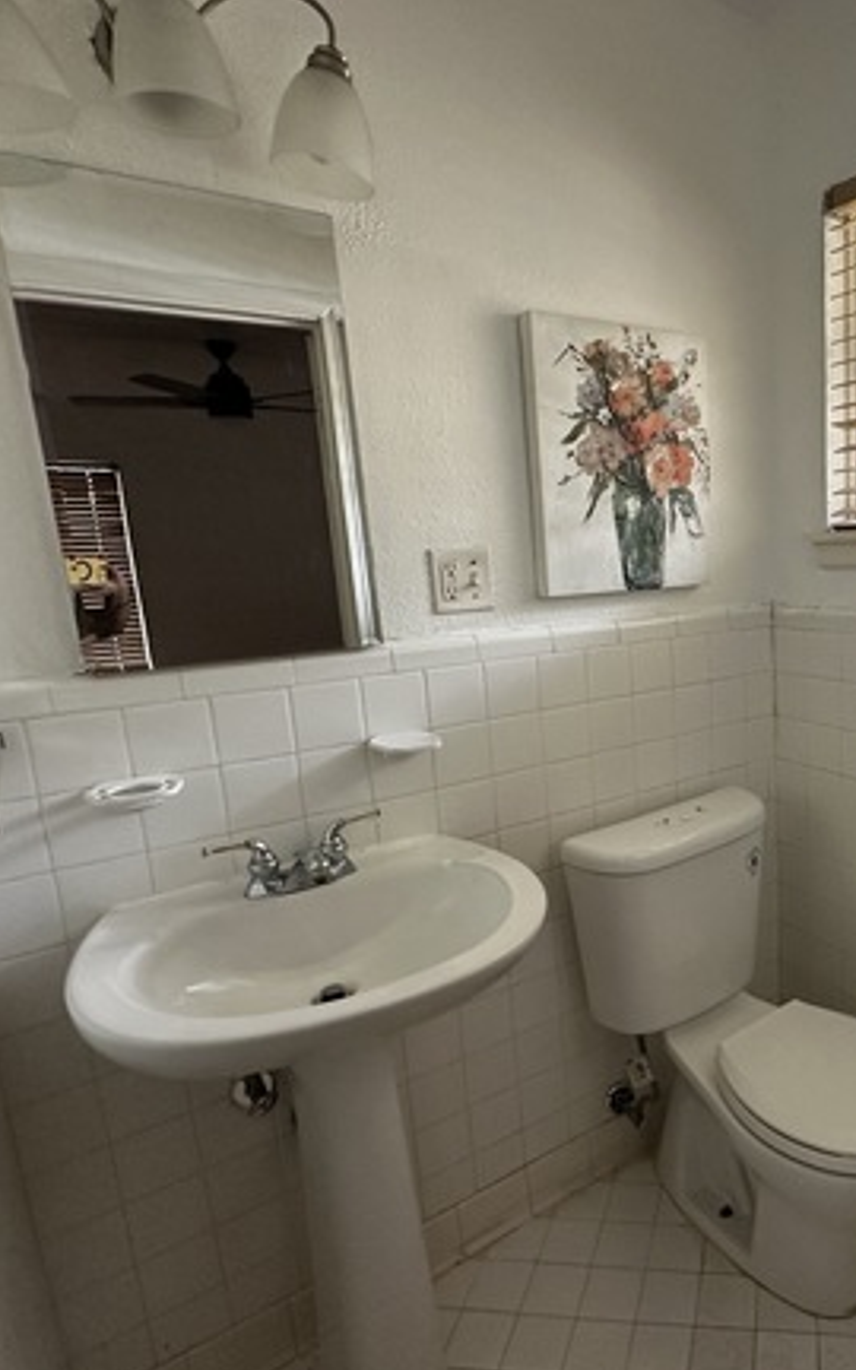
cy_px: 707
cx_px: 701
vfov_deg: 79.6
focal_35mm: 22
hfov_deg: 51.2
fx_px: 821
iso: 320
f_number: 2.2
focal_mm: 2.22
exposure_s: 1/78
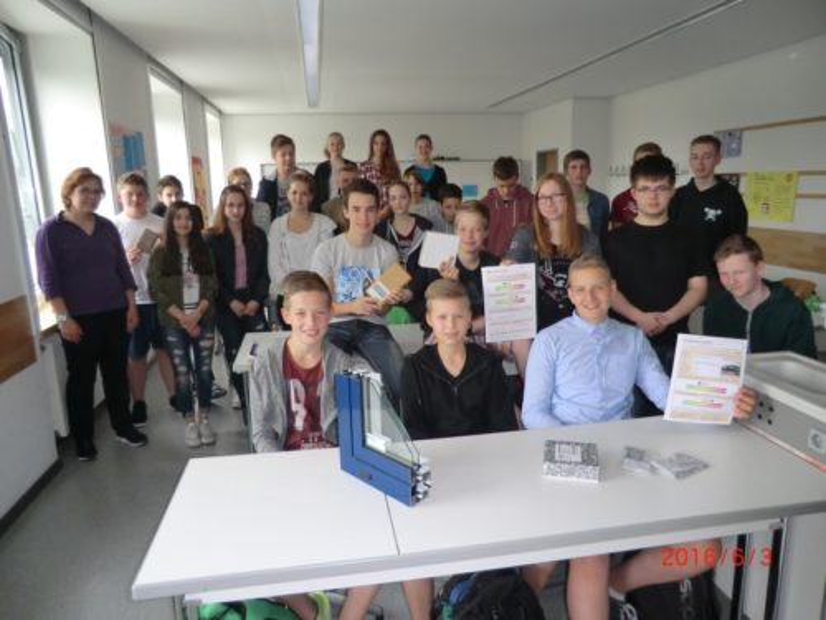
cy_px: 310
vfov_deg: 56.8
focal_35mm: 24
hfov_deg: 71.6
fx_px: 573
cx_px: 413
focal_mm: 4.3
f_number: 3.2
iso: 200
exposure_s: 1/60
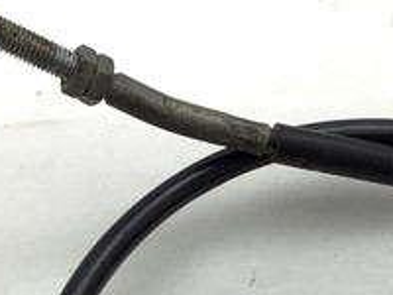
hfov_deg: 21.1
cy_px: 297
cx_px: 216
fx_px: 1056
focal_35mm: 93
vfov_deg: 15.6
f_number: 2.4
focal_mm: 3.3
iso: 25
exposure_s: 1/198
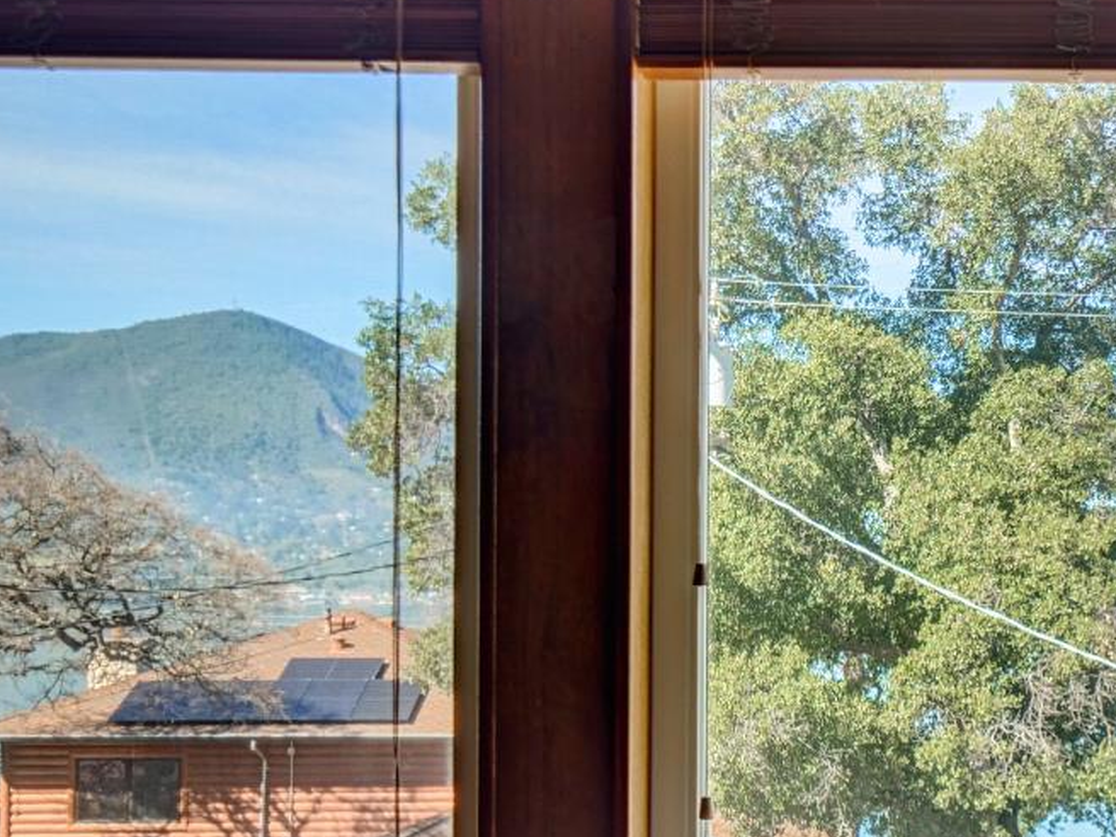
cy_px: 632
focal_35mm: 64
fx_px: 2063
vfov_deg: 22.7
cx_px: 1233
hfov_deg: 27.6
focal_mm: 14
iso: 320
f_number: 2.8
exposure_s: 1/400
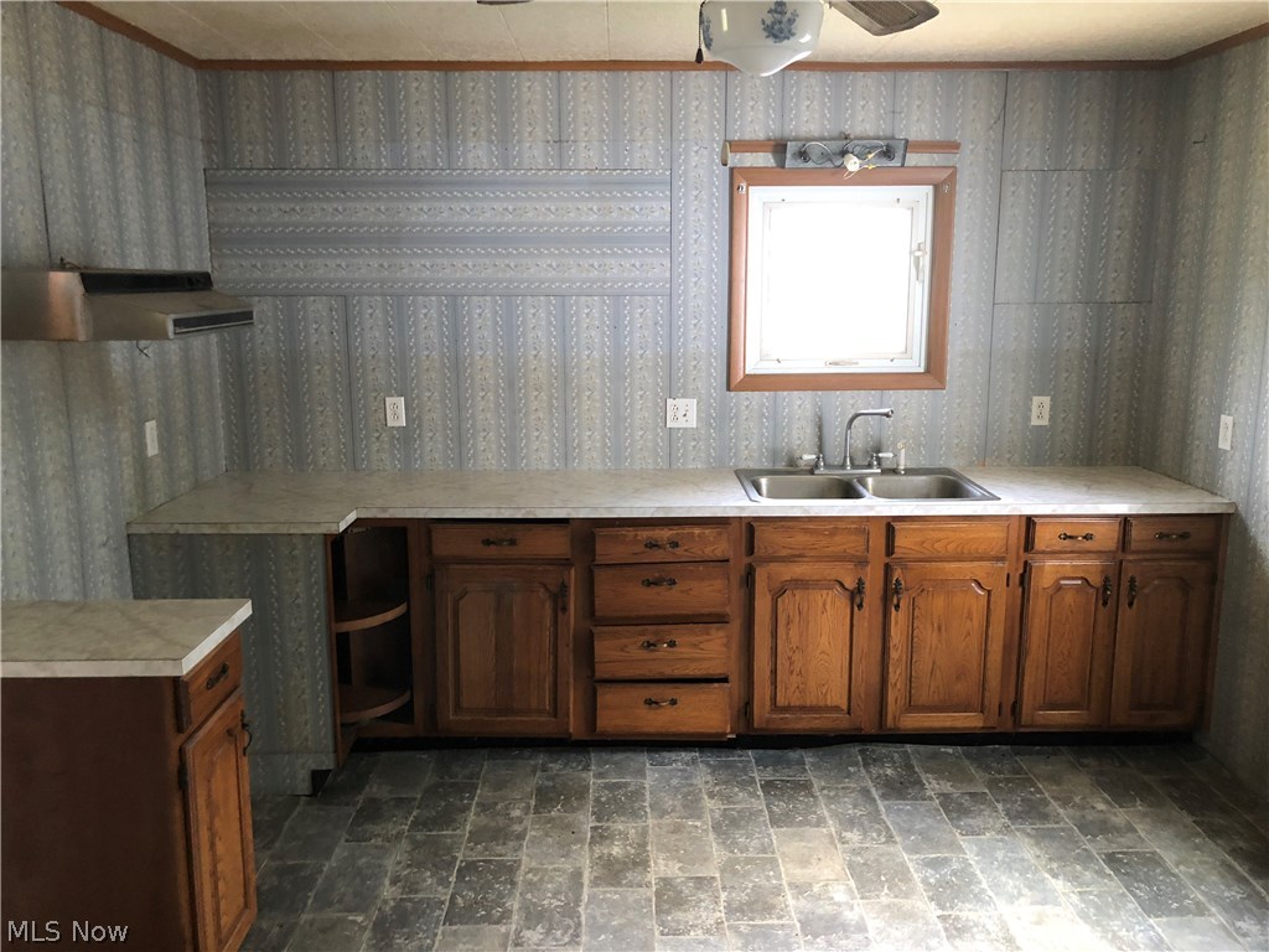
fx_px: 1026
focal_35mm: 28
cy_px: 476
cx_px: 634
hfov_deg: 63.4
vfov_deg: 49.7
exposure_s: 1/13
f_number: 1.8
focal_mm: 4
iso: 100
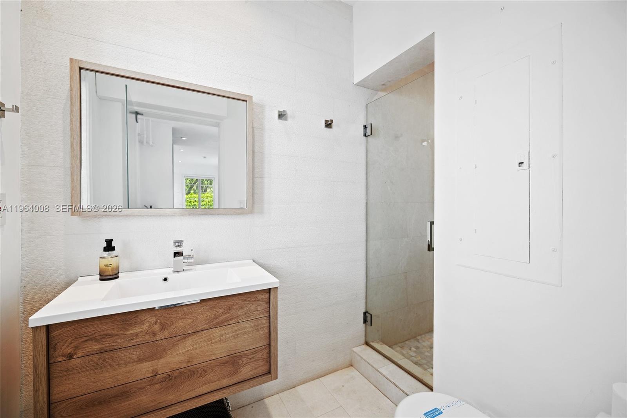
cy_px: 209
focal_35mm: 14
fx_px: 244
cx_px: 314
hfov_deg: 104.2
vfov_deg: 81.2
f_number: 3.5
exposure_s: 1/40
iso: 100
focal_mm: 14
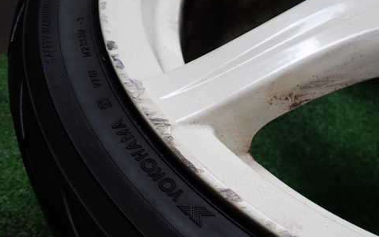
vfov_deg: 32.0
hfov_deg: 49.0
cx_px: 223
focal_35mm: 40
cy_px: 130
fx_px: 413
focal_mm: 5.4
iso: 100
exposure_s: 1/160
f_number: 2.3
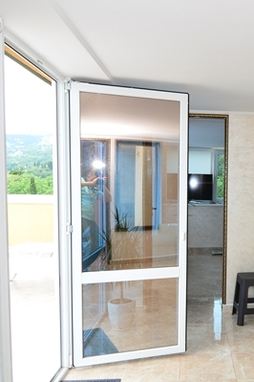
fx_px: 349
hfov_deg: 36.8
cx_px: 241
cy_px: 208
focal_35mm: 33
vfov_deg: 57.1
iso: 500
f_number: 7.1
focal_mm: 11
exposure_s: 1/125
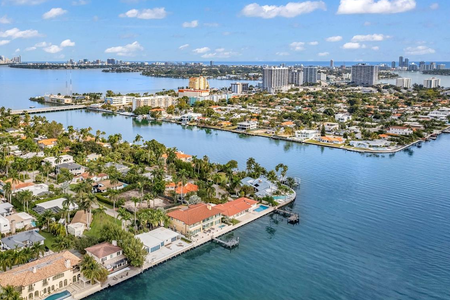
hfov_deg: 58.4
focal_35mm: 31
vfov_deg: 41.6
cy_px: 95
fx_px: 387
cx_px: 136
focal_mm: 8.38
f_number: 2.8
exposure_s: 1/60
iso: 100
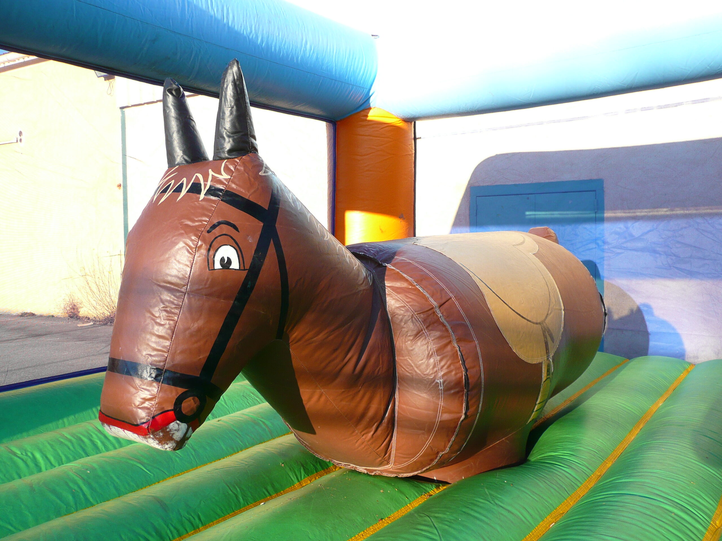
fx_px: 626
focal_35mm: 30
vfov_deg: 46.8
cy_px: 270
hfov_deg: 60.0
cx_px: 361
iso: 100
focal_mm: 4.9
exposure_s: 1/160
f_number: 3.4
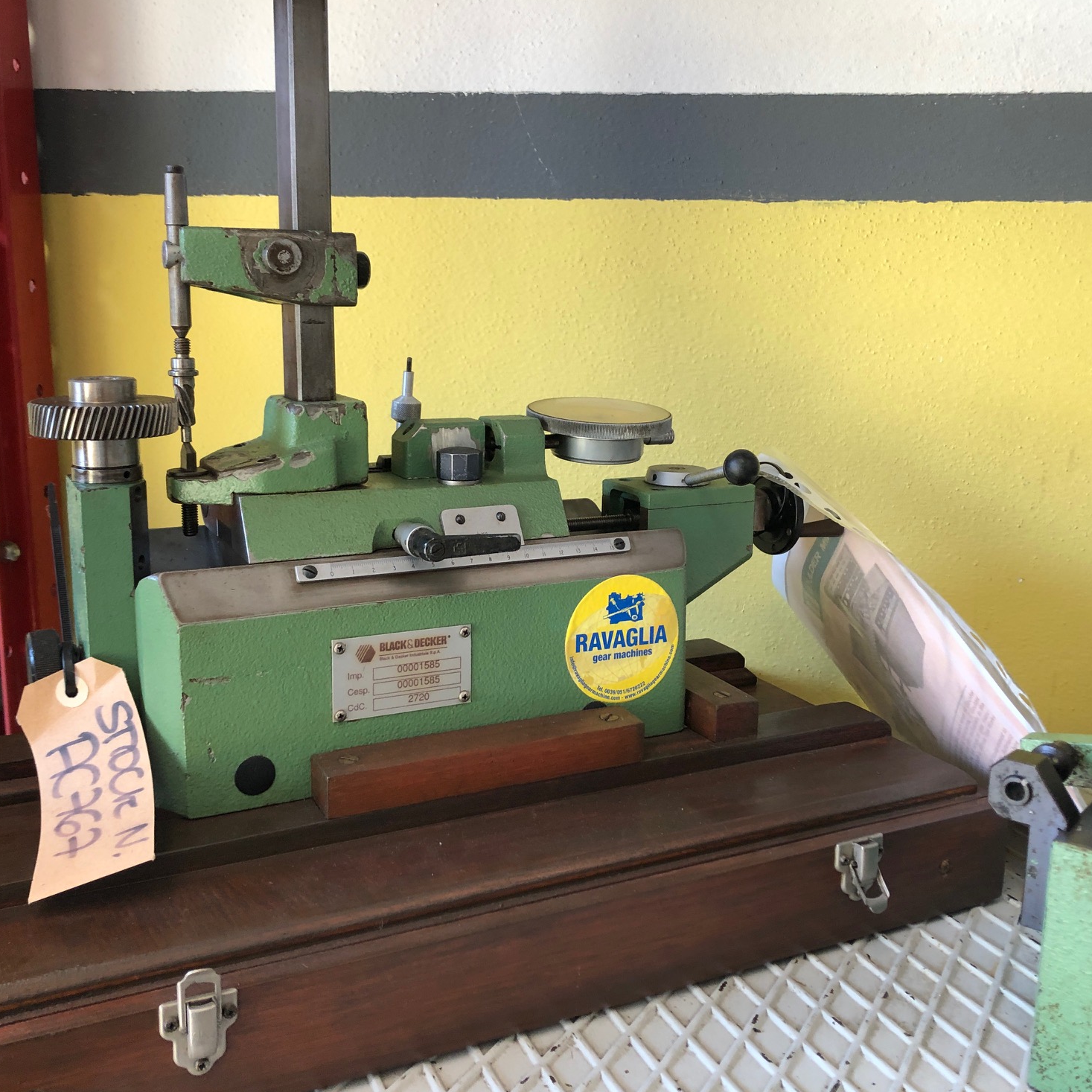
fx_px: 1213
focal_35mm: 34
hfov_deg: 48.4
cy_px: 548
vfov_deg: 48.5
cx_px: 539
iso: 32
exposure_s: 1/30
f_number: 1.8
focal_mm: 3.99
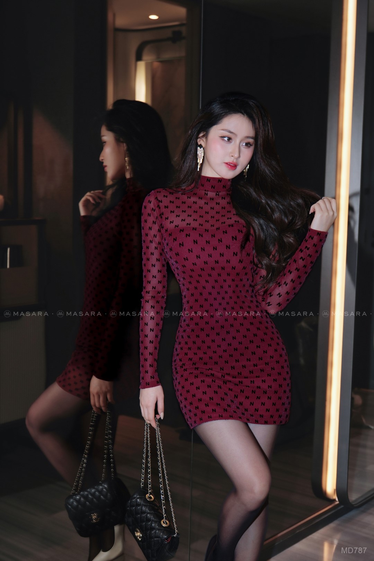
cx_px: 187
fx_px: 795
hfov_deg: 26.5
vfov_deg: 38.9
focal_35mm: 51
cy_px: 280
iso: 200
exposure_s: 1/60
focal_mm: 34
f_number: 2.8
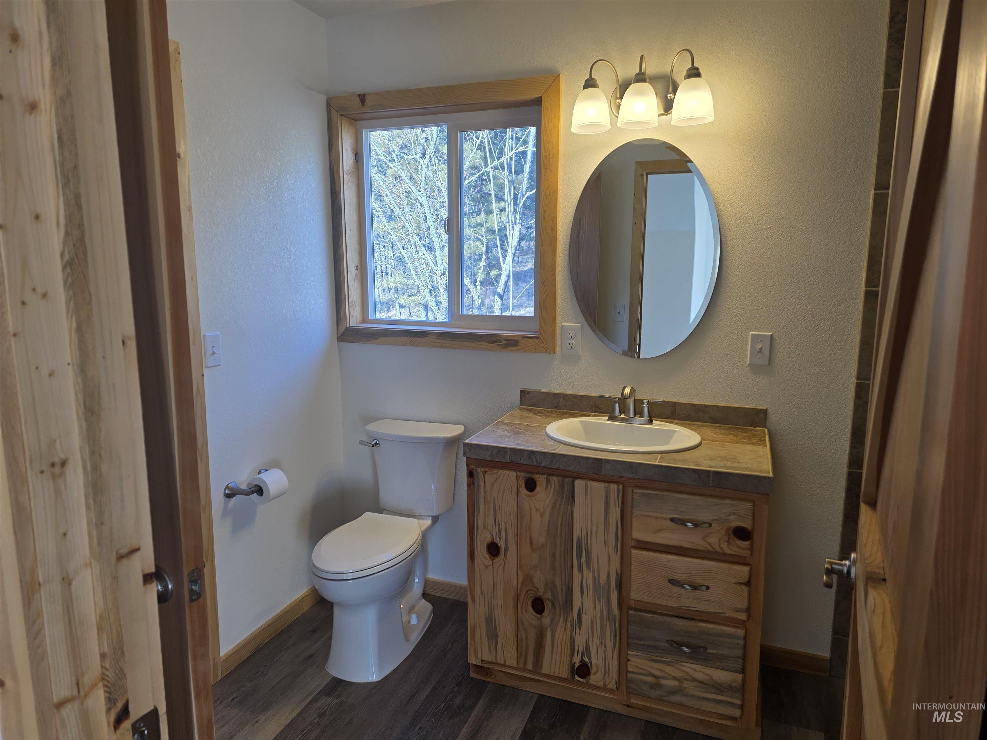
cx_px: 494
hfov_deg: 73.9
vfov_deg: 58.9
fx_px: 656
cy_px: 370
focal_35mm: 23
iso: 50
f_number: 1.7
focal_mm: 6.3
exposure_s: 1/120
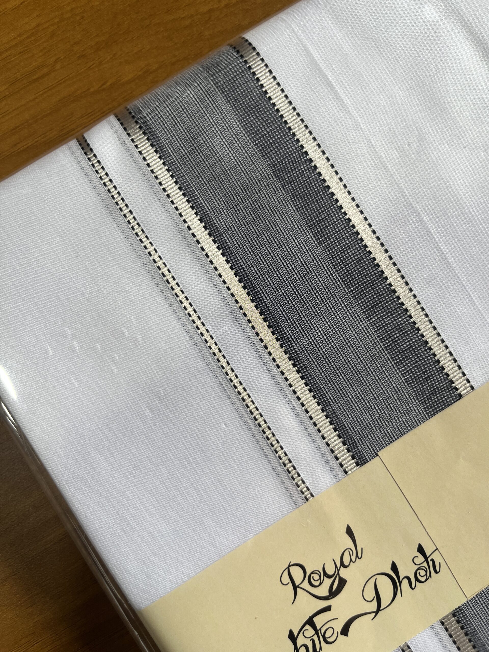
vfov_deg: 67.3
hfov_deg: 53.1
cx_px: 244
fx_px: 490
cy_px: 326
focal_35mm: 26
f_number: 1.6
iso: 40
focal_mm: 5.1
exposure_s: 1/100
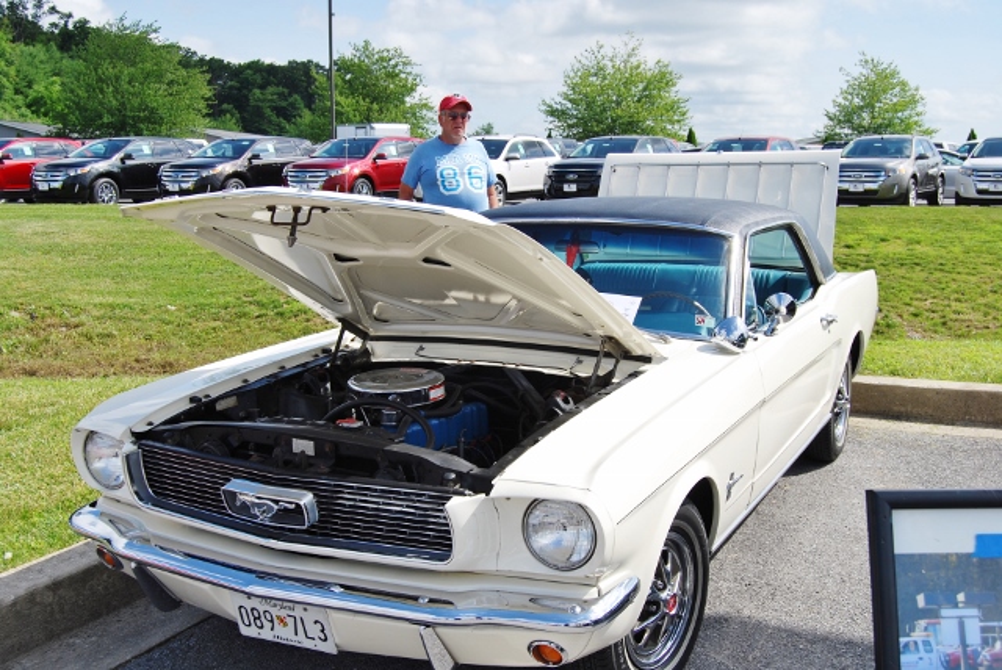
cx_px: 501
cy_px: 335
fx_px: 1086
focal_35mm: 39
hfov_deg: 49.5
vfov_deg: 34.3
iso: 100
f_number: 8
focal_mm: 26
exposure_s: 1/250
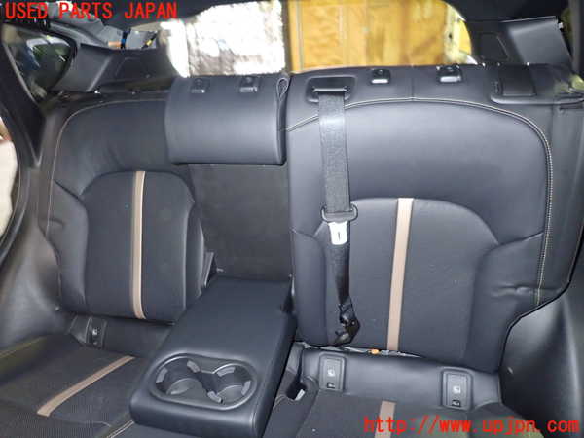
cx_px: 292
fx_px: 422
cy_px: 219
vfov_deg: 54.9
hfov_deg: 69.4
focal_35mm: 25
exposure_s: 1/30
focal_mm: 4.5
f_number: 2
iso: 640
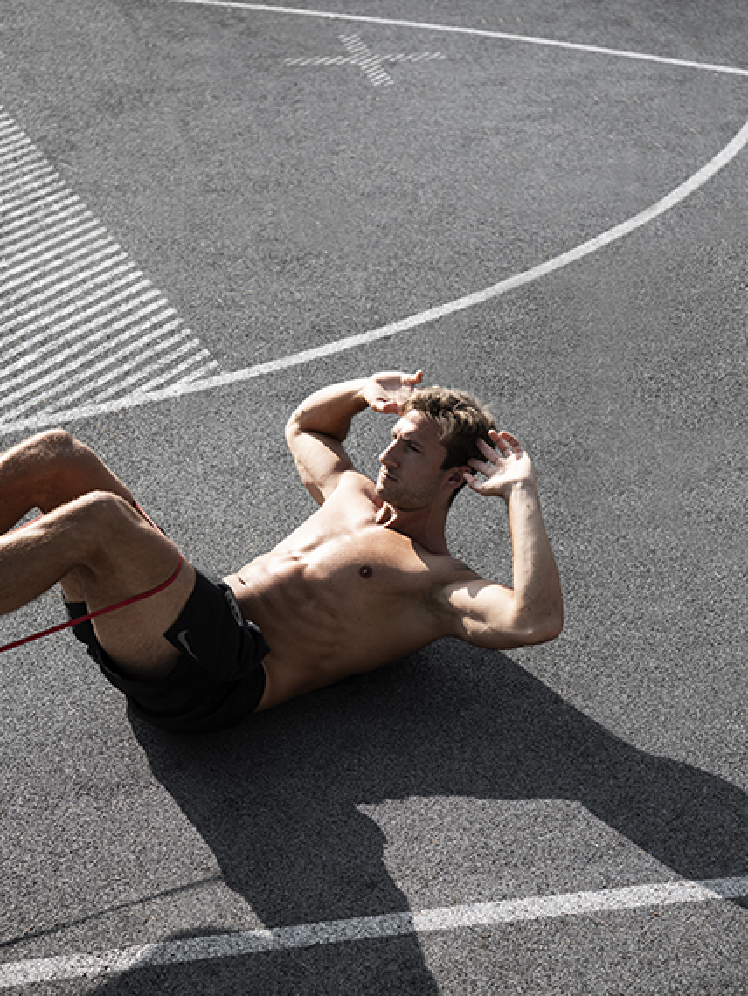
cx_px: 371
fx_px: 1958
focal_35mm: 68
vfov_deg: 28.5
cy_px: 472
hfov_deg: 21.6
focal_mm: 62
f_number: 4.5
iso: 280
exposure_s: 1/1600
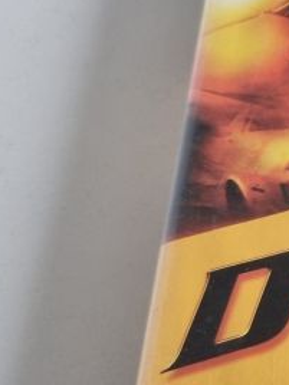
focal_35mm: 97
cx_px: 543
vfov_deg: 20.1
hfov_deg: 13.5
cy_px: 280
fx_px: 1080
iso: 160
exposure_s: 1/100
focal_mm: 5.4
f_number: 1.8
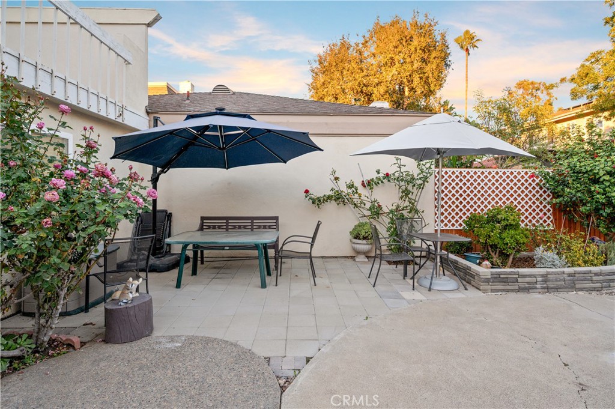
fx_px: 324
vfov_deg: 64.5
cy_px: 204
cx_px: 308
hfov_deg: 87.0
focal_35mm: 19
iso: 400
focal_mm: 19
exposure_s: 1/125
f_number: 6.3
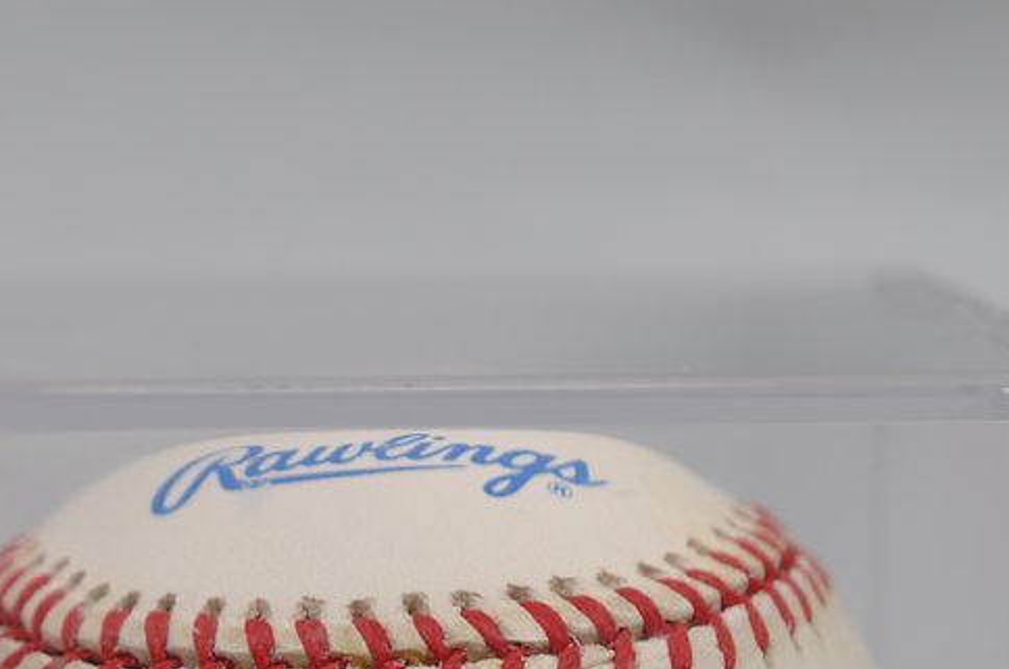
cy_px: 1008
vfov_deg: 6.4
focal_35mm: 212
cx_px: -303
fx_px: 5932
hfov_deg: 9.5
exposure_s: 1/80
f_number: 4.5
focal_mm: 40
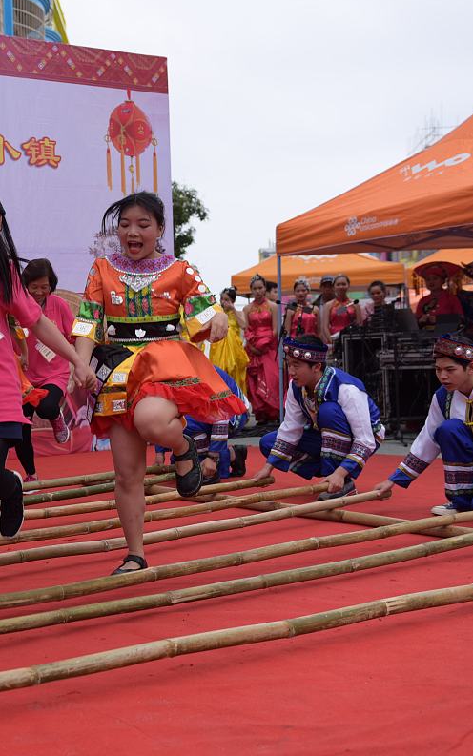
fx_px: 1113
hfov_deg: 23.1
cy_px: 375
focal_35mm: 54
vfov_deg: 37.5
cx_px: 7
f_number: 3.5
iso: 100
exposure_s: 1/320
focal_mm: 35
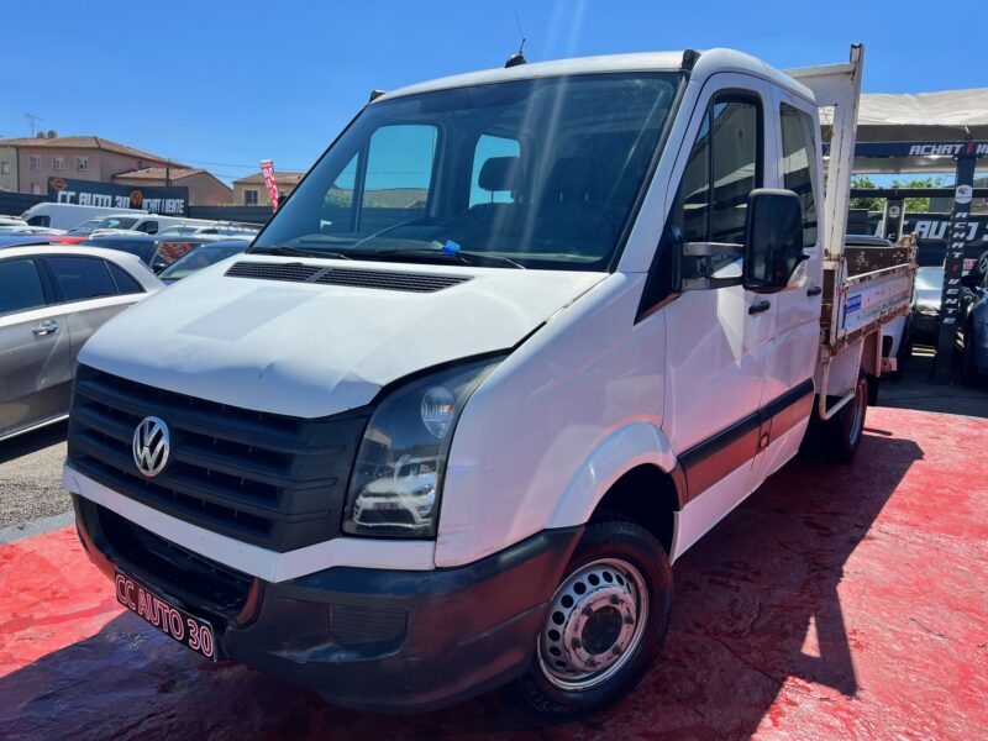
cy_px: 370
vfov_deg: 53.1
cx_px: 494
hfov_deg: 67.3
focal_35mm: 26
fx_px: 742
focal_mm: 5.7
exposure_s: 1/3831
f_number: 1.5
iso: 50
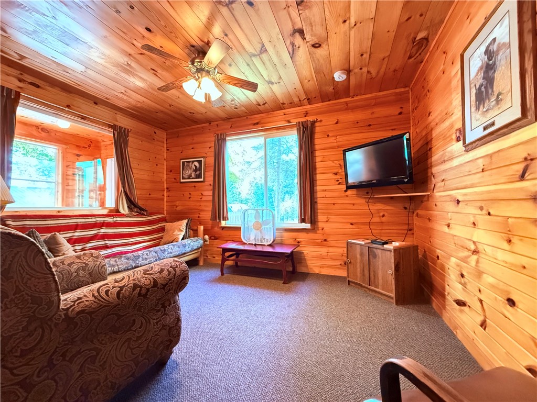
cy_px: 201
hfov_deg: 102.1
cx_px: 268
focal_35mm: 14
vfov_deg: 85.7
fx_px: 217
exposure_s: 1/54
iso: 1600
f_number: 2.2
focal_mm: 2.22
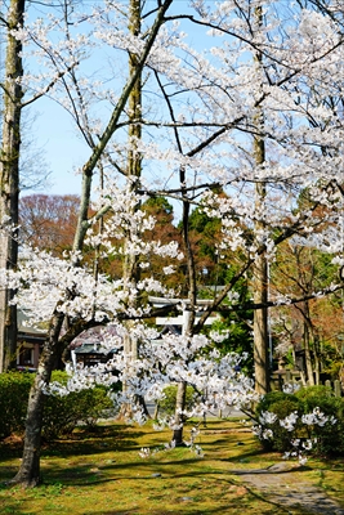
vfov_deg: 41.1
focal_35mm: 48
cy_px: 258
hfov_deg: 28.1
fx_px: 687
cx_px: 172
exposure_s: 1/160
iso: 100
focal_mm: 48
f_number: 8
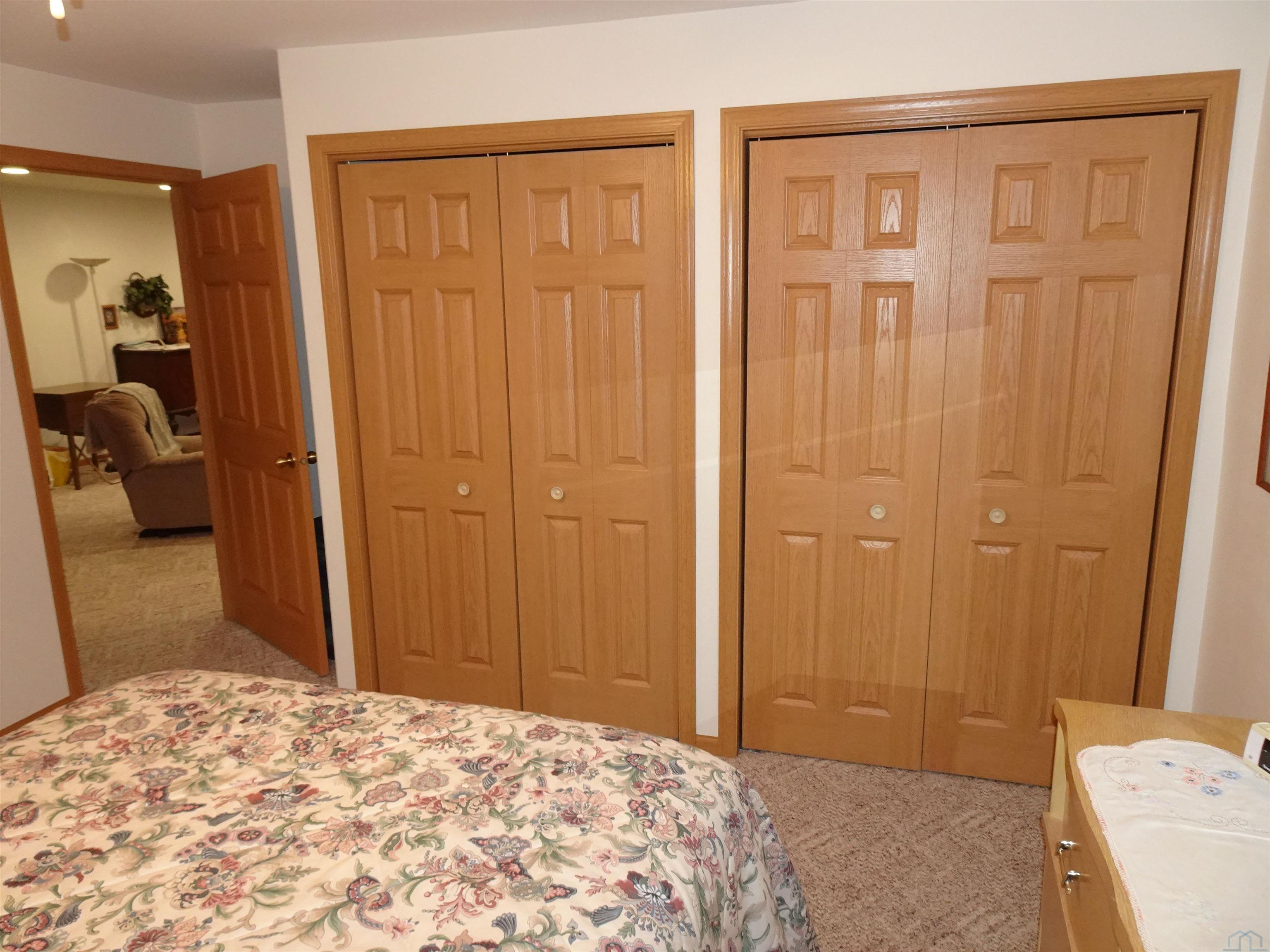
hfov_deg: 71.6
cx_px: 635
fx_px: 881
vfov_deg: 56.8
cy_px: 476
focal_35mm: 24
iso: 400
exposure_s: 1/30
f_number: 3.5
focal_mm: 4.25
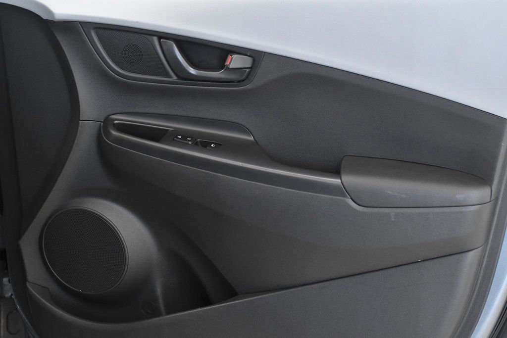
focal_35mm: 78
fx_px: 1099
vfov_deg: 17.5
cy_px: 169
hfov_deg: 26.0
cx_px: 254
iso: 2500
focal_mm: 52
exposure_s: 1/800
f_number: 3.5
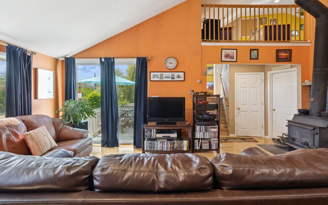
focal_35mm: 17
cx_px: 161
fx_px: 152
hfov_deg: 94.4
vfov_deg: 68.0
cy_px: 101
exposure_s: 1/60
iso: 400
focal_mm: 16
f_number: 8
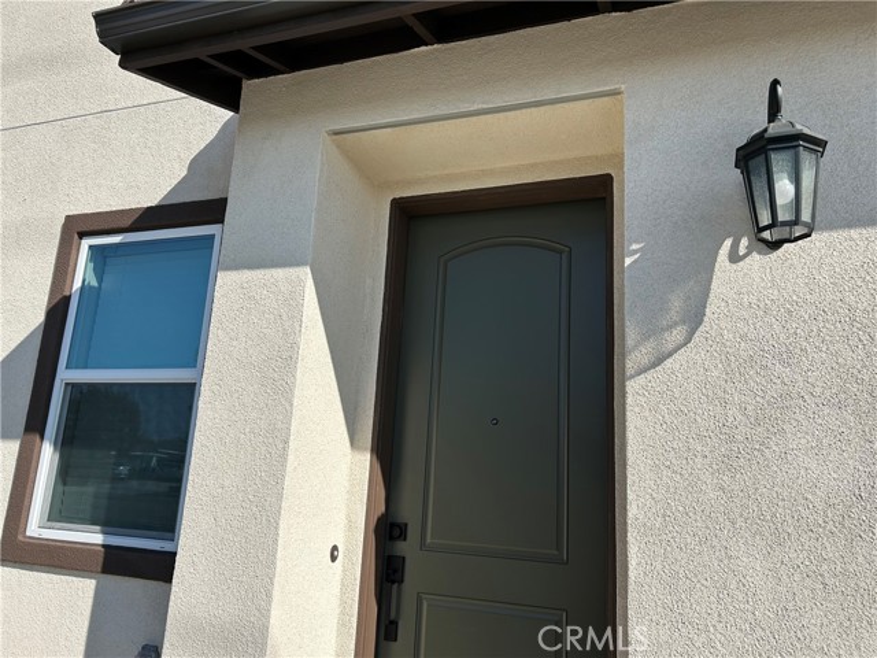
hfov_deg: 67.3
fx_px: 659
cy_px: 329
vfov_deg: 53.1
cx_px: 438
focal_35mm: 26
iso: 50
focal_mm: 5.7
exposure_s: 1/5319
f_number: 1.5
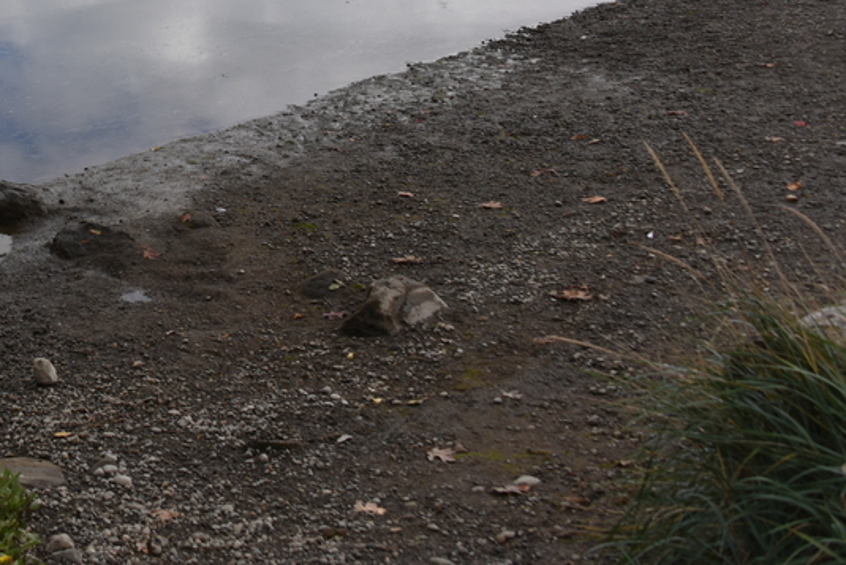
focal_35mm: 67
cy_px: -82
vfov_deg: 19.3
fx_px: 1575
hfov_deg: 27.2
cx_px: -119
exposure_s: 1/200
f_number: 7.1
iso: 100
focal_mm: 28
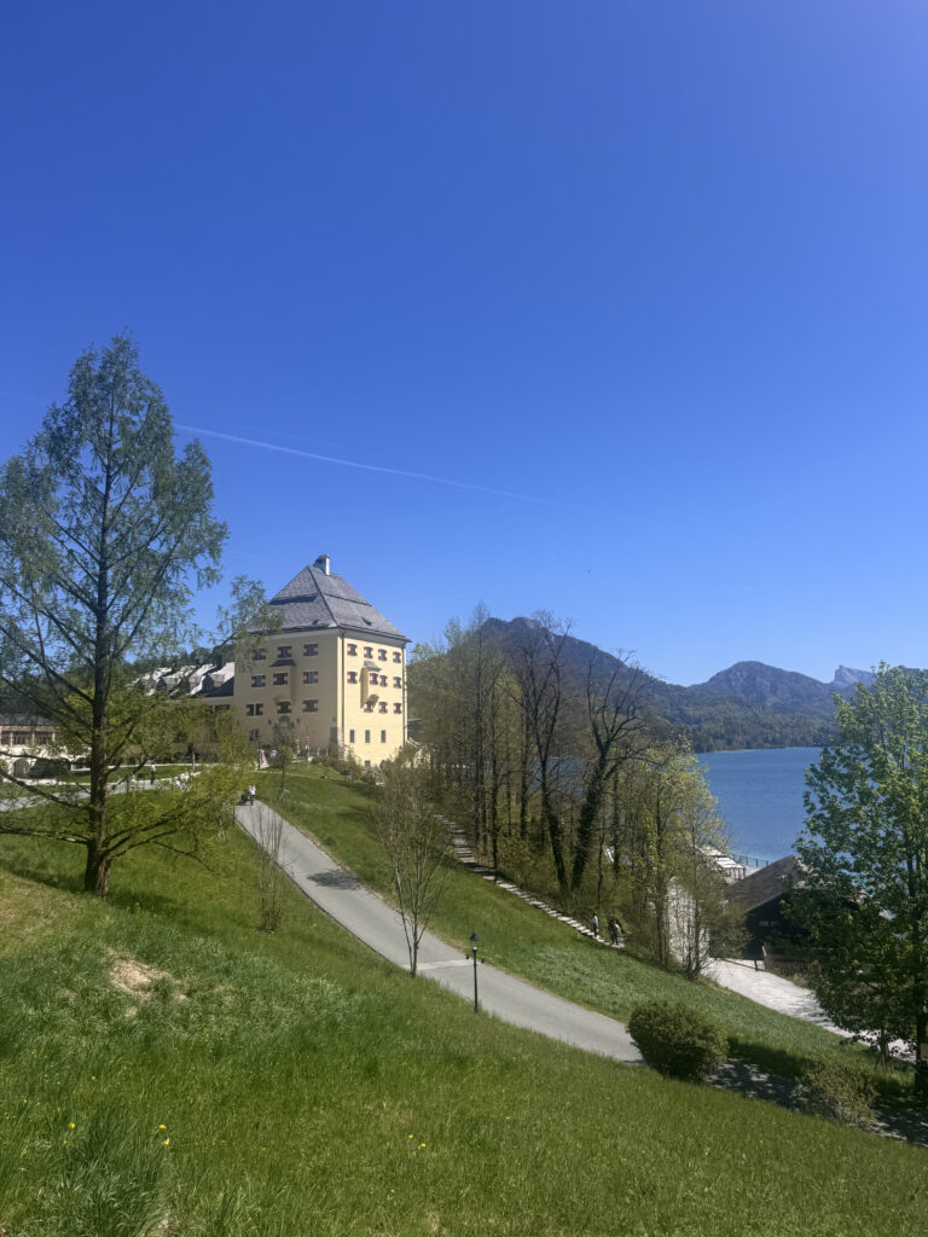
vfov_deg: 71.6
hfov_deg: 56.8
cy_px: 618
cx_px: 464
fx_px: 858
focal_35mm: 24
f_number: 1.78
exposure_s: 1/4608
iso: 80
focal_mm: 6.76
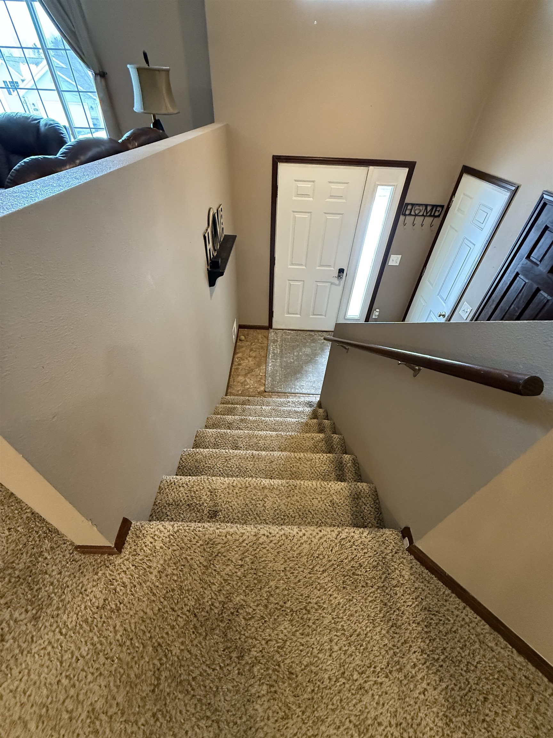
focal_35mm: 14
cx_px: 276
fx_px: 298
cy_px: 369
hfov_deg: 85.7
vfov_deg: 102.1
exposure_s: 1/60
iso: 640
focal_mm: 2.22
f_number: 2.2
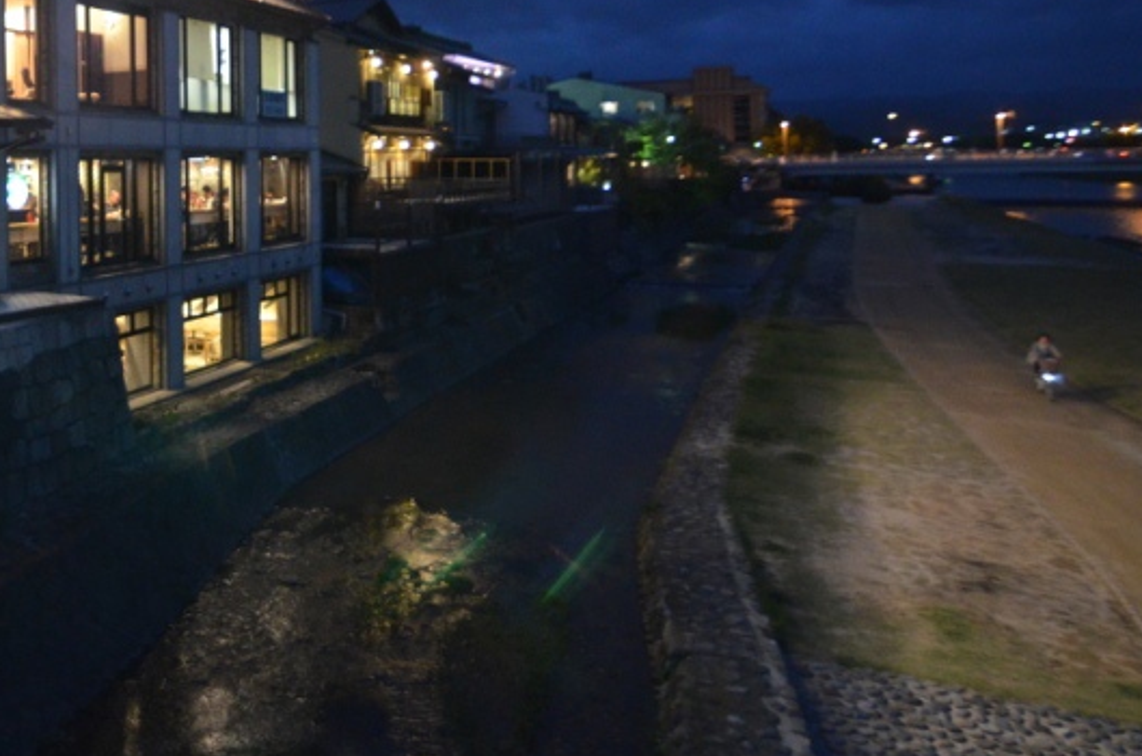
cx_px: 123
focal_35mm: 32
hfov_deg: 52.1
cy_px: 147
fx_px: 1012
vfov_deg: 39.3
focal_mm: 11
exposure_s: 1/30
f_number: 2.8
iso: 2000
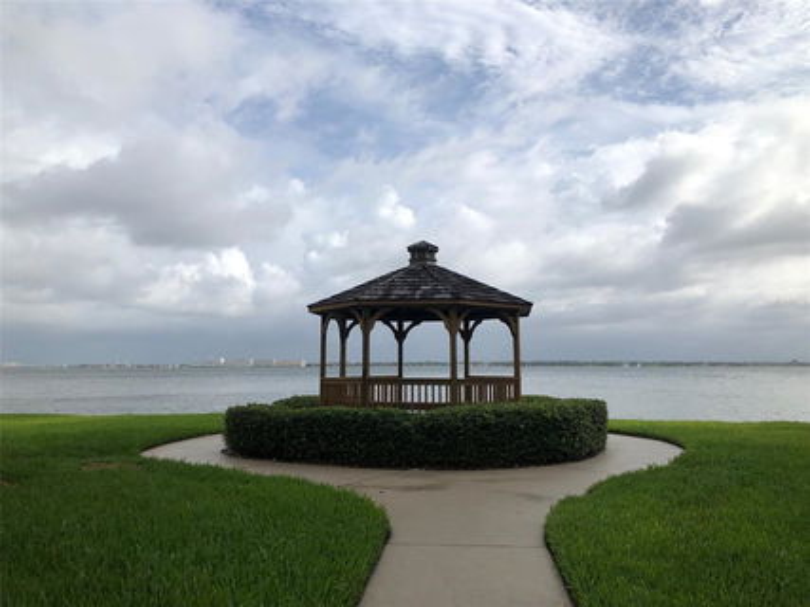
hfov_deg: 63.5
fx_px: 655
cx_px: 405
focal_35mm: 28
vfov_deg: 49.7
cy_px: 304
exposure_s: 1/4000
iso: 20
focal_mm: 4
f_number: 1.8
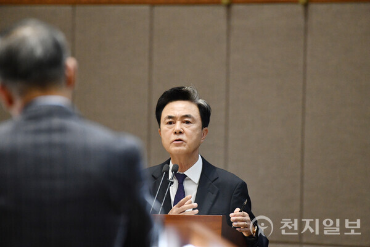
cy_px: 124
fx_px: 5138
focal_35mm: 500
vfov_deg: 2.7
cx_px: 185
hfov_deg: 4.1
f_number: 6.3
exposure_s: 1/320
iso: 6400
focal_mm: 500
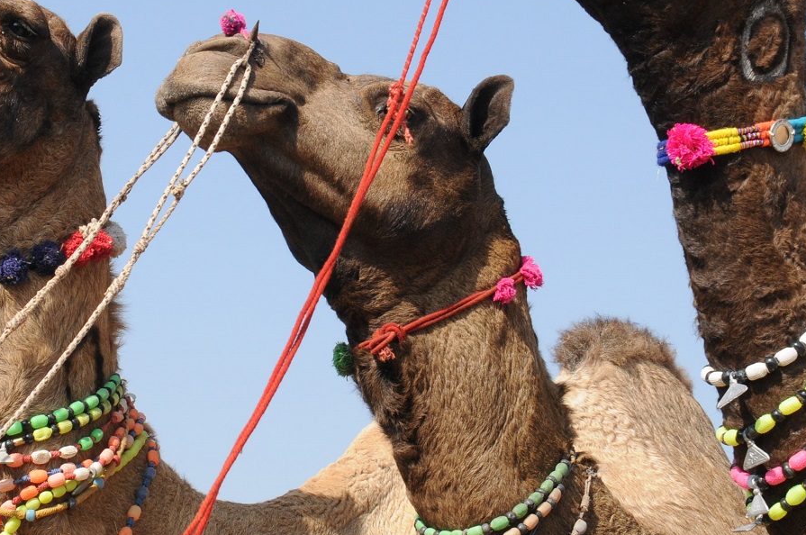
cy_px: 248
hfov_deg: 19.8
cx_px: 276
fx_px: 2303
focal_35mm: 103
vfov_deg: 13.2
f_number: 10
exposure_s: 1/400
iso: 400
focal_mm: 32
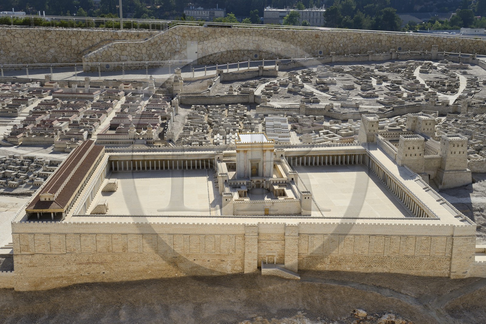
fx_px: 540
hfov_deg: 48.5
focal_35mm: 40
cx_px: 243
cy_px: 162
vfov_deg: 33.4
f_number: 13
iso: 200
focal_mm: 40
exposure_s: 1/200
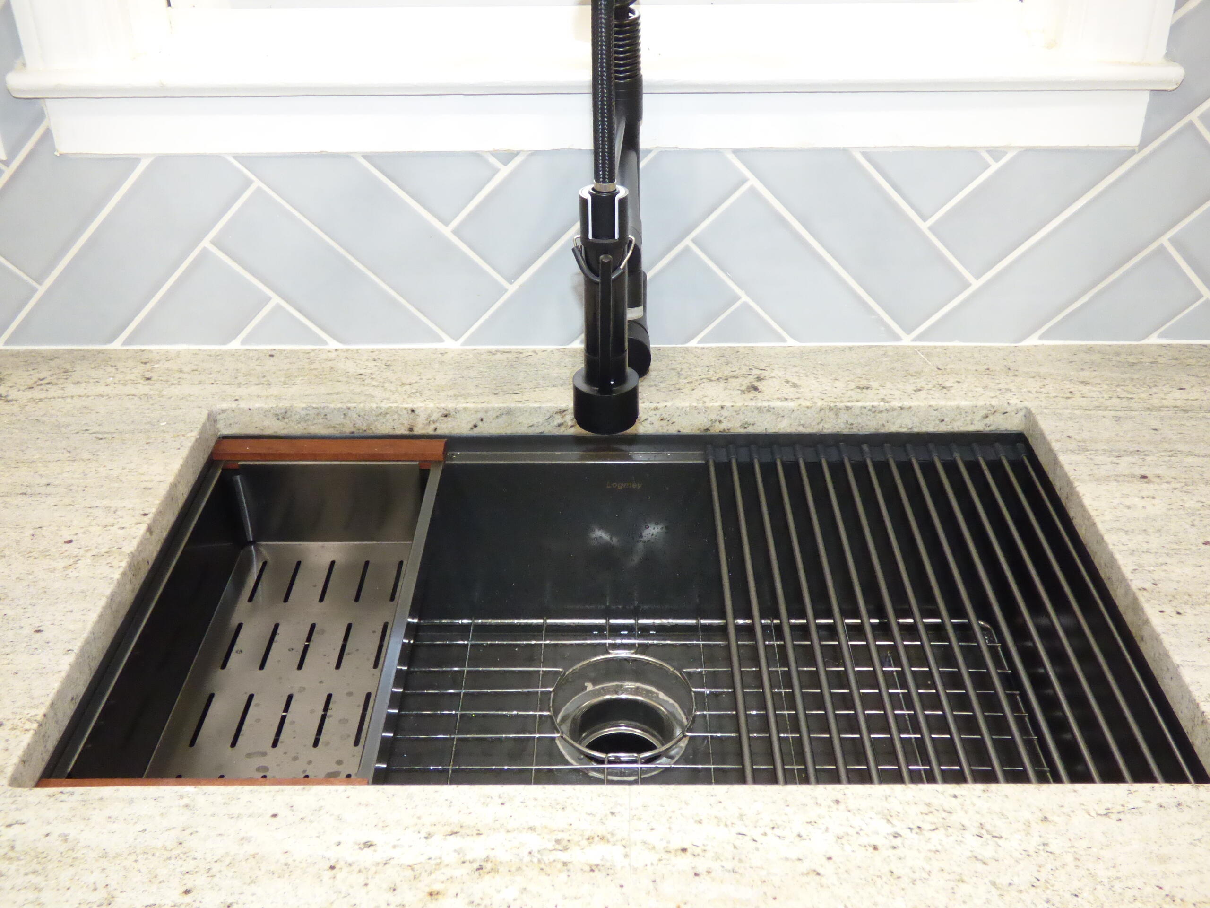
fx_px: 1223
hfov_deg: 52.6
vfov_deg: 40.7
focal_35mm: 35
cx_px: 605
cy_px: 454
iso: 800
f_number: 3.4
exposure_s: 1/60
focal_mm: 6.18
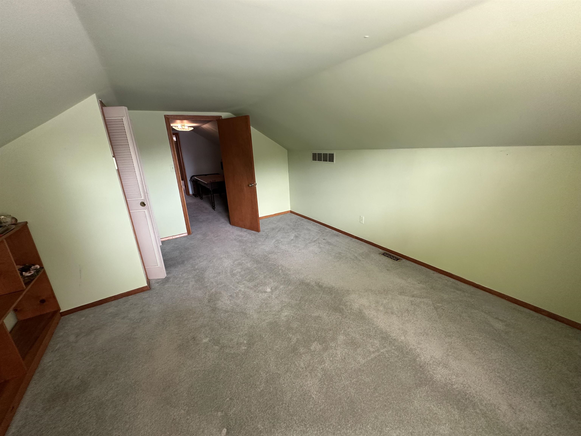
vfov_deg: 85.7
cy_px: 218
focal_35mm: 14
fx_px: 235
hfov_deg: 102.1
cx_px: 290
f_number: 2.2
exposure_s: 1/60
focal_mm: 2.22
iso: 200
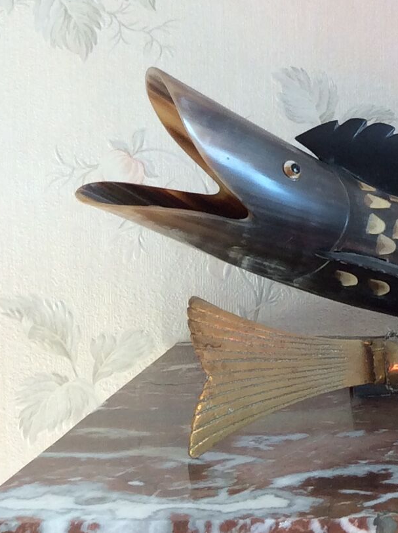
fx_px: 1568
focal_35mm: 102
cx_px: 553
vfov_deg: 18.8
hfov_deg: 13.8
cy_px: 6
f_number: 2.4
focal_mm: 3.3
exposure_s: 1/50
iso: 32
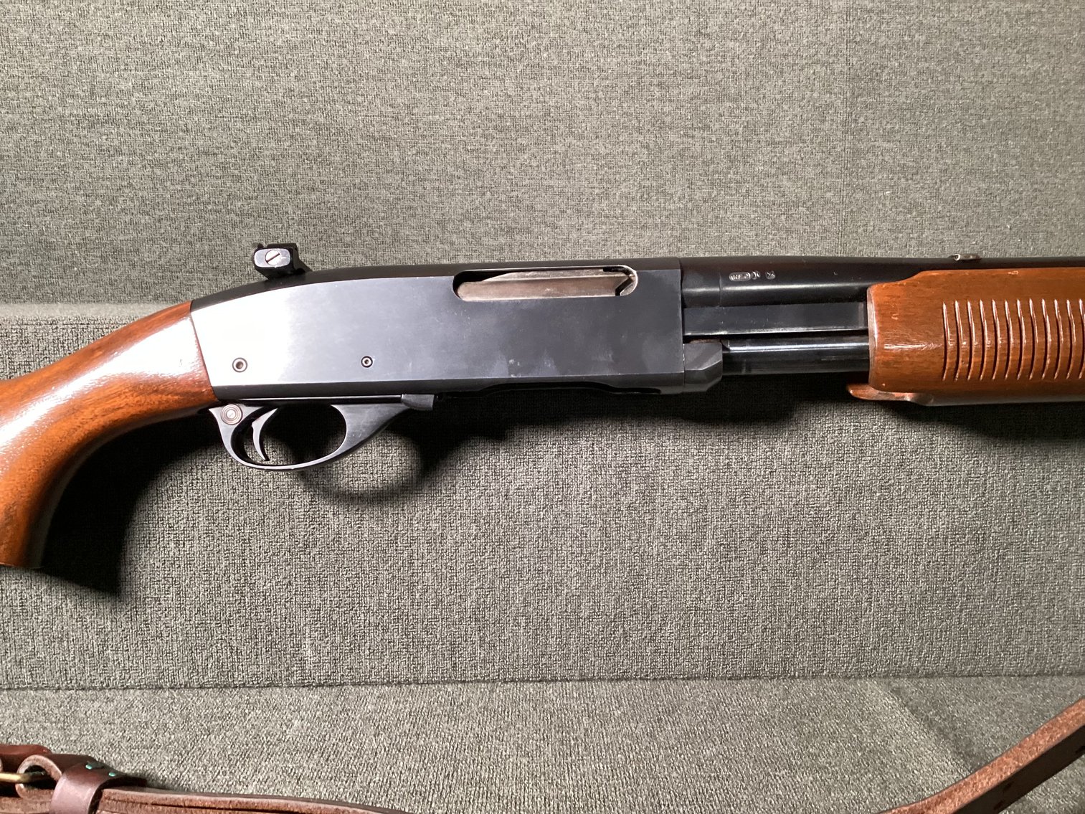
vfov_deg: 45.4
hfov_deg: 58.3
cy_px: 407
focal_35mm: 31
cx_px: 542
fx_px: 972
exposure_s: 1/40
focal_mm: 3.3
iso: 400
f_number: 2.4
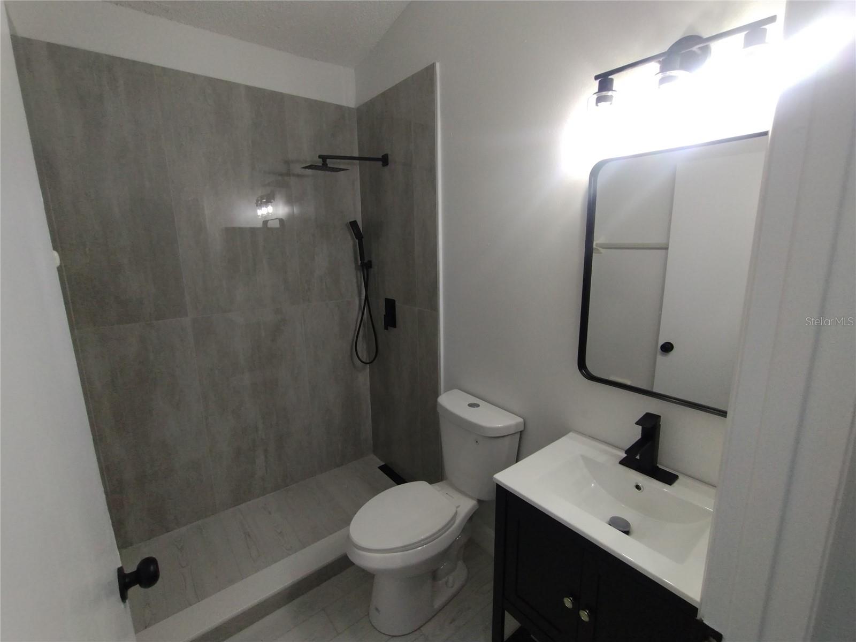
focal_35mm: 16
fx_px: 396
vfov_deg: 78.1
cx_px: 428
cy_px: 321
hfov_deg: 94.5
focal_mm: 1.66
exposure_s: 1/30
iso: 117
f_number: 2.2
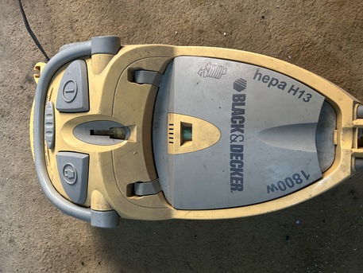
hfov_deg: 67.3
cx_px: 182
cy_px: 136
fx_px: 273
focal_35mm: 26
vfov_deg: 53.1
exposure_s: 1/60
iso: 400
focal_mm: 5.7
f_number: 1.5
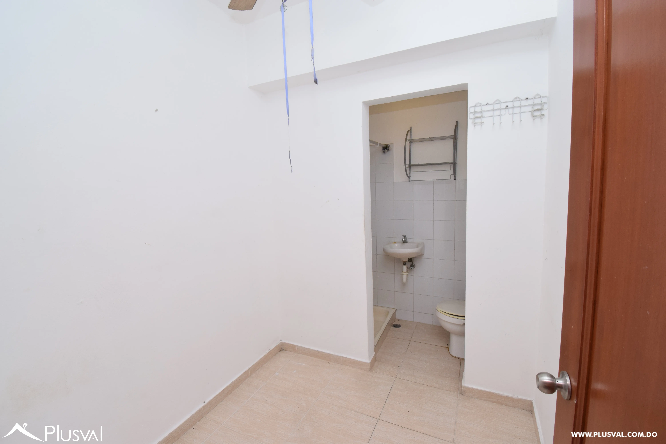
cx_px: 333
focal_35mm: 15
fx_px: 277
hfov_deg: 100.4
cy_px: 222
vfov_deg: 77.3
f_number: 14
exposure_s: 1/100
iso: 800
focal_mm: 10
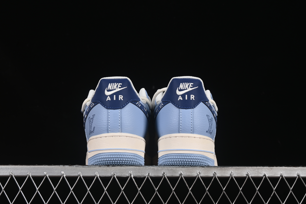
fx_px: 637
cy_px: 102
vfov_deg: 18.2
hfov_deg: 27.0
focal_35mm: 75
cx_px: 153
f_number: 8
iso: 160
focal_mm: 50
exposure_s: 1/80
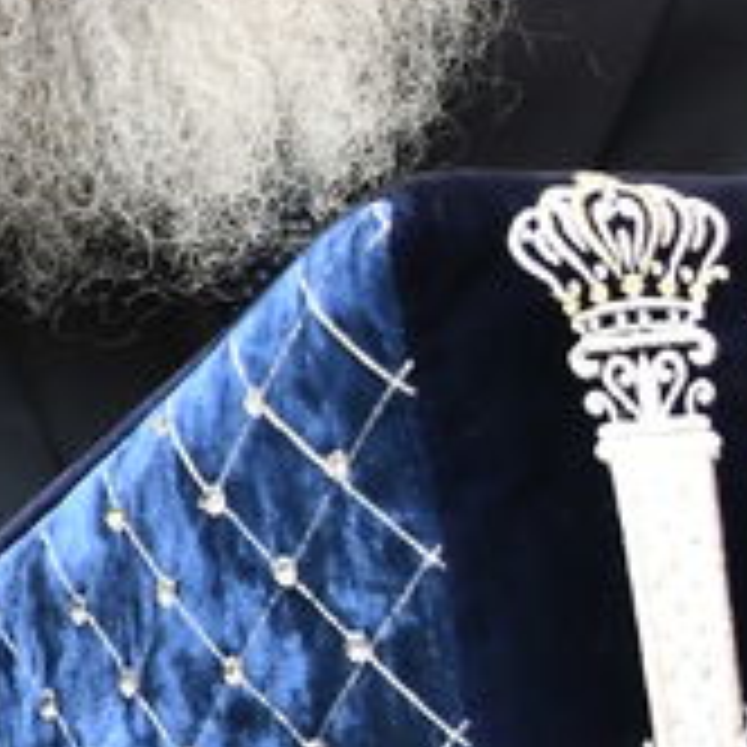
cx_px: -1148
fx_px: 8399
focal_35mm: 344
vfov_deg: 5.1
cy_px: 196
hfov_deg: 4.9
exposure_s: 1/125
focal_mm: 48
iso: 800
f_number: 5.6
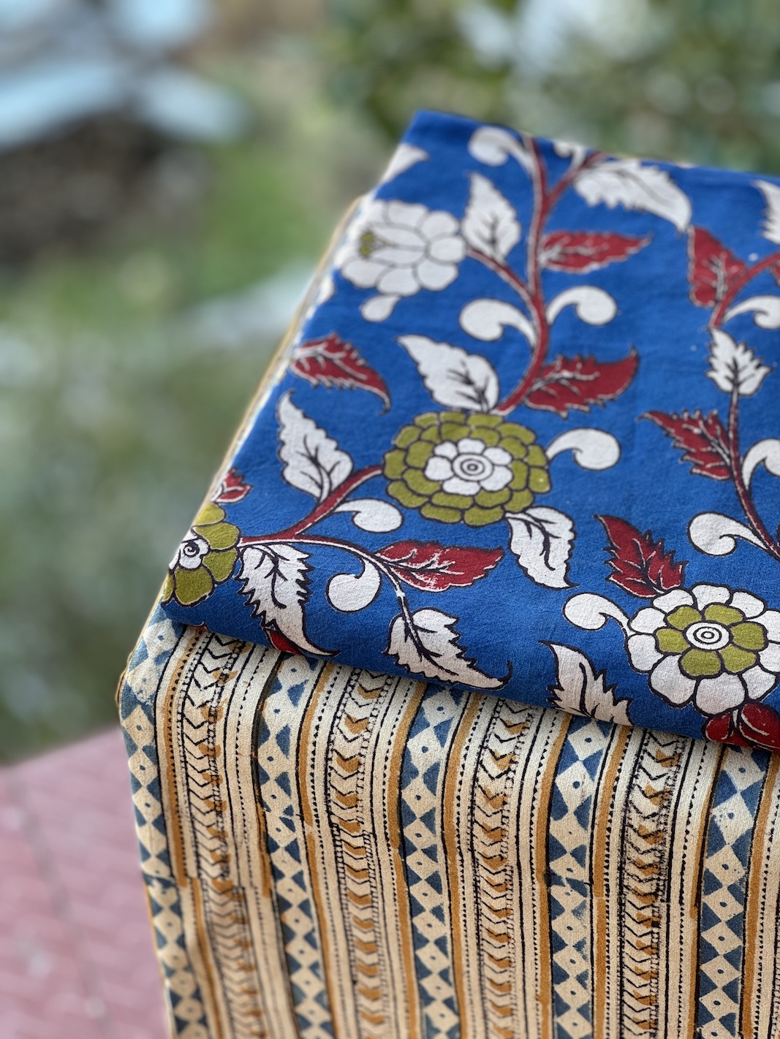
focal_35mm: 77
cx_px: 390
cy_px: 520
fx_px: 2313
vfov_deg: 25.3
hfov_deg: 19.1
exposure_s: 1/99
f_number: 2.8
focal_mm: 9
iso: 64
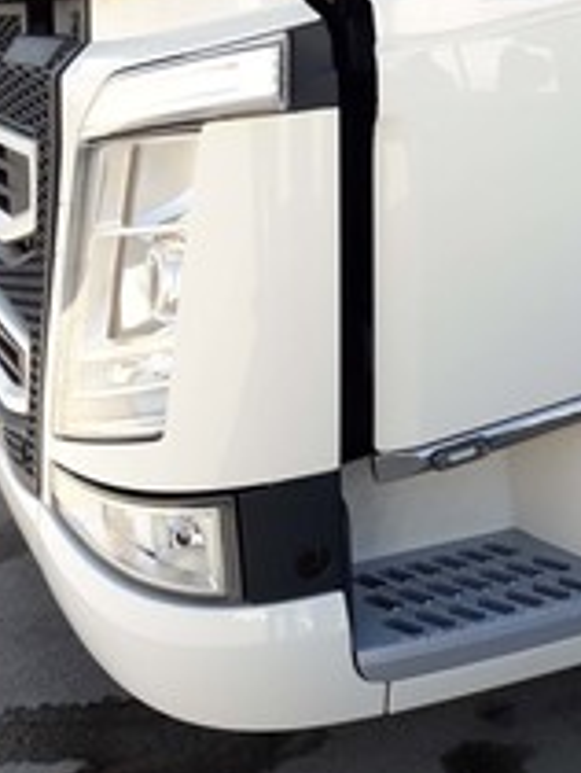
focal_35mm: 48
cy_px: 136
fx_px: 1072
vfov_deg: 37.9
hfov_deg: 30.1
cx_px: 382
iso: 40
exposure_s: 1/357
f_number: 1.9
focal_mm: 3.7
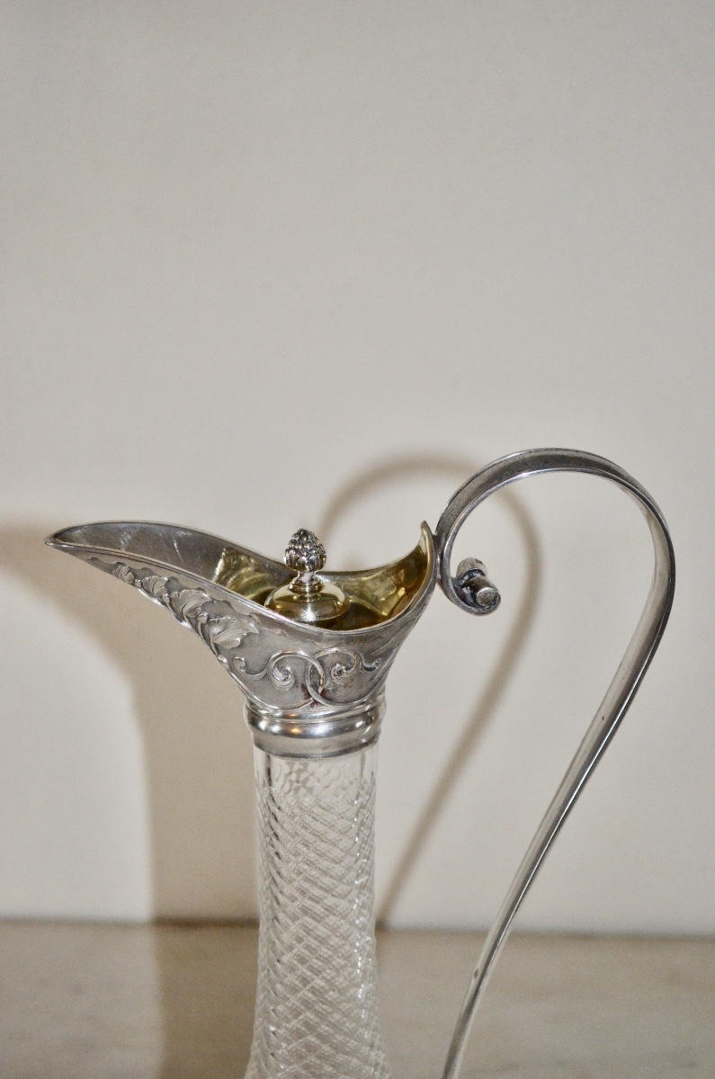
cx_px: 358
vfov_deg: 24.7
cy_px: 540
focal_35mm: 82
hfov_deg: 16.5
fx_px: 2468
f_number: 5.6
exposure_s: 1/60
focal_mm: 55
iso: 2500
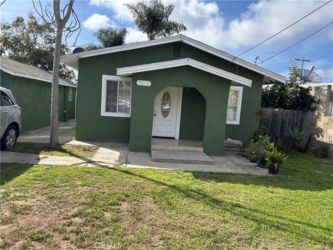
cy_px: 125
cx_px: 166
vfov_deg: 53.1
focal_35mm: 26
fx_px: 250
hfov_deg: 67.3
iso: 50
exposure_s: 1/2915
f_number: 1.5
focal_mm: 5.7
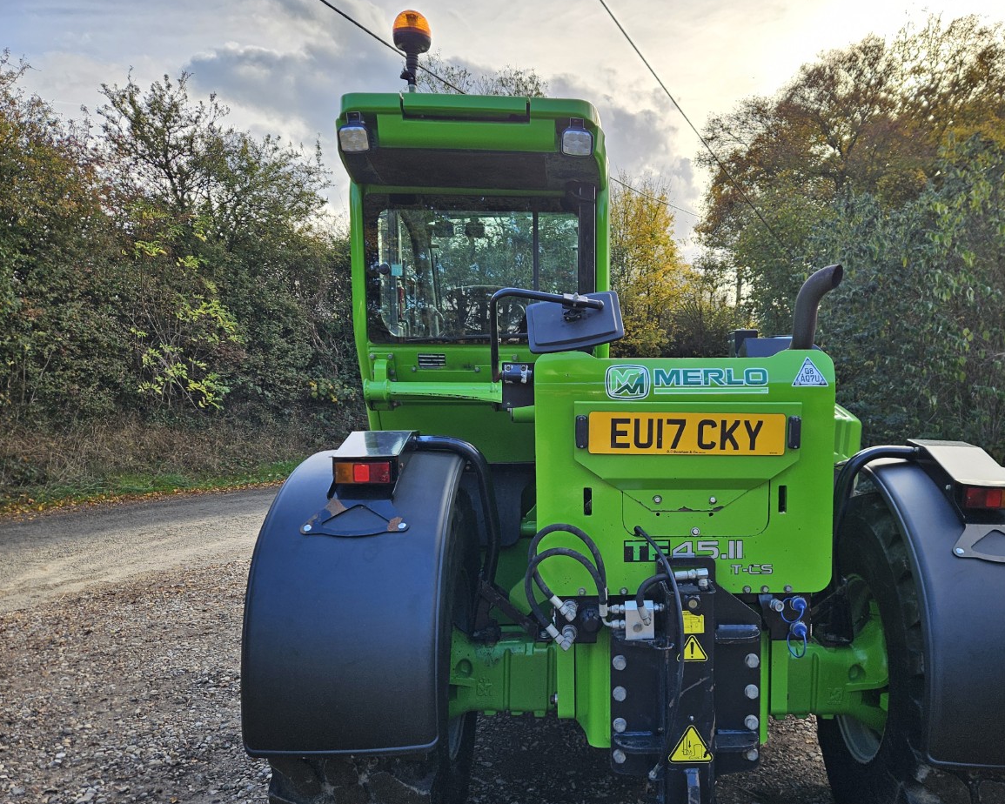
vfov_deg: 51.4
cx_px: 623
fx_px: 833
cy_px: 452
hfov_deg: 61.4
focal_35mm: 28
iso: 25
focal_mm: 5.4
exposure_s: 1/222
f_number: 1.8
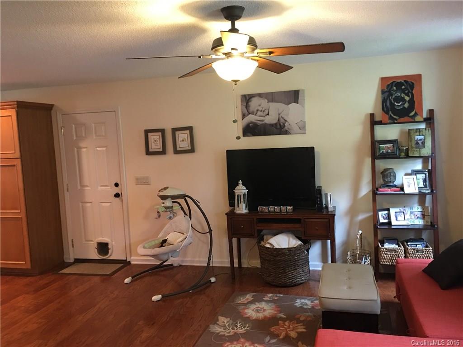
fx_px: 388
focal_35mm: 29
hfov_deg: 61.7
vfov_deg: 48.2
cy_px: 174
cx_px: 232
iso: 80
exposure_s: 1/10
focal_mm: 4.15
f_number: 2.2
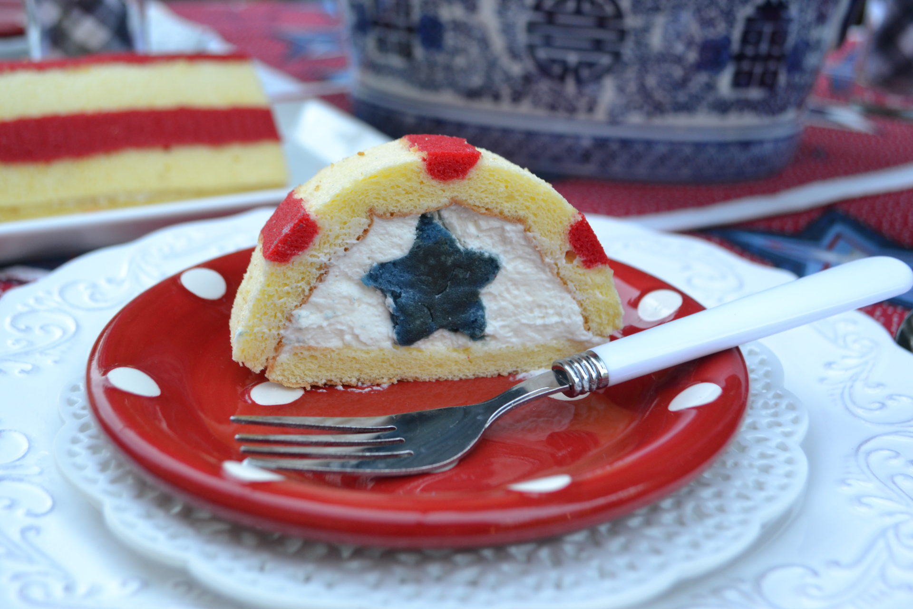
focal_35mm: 39
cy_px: 304
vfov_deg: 34.2
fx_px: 989
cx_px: 456
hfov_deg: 49.6
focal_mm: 26
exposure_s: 1/100
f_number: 5
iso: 400
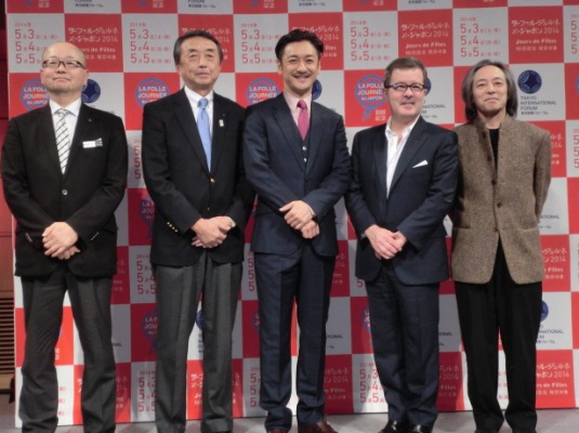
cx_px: 290
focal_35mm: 60
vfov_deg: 24.4
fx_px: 1002
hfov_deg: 32.2
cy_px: 216
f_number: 3.9
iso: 160
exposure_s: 1/60
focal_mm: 10.81
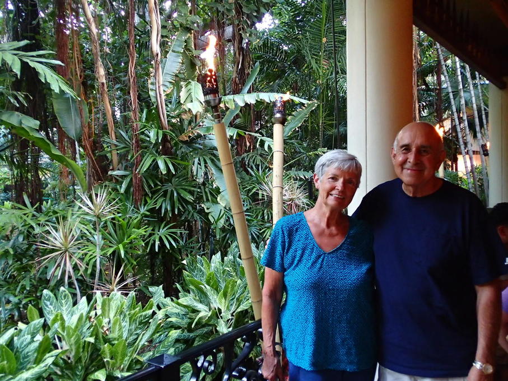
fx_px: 470
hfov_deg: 56.8
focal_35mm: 32
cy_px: 190
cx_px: 254
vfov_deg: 44.2
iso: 640
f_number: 2.4
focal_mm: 5.87
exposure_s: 1/30
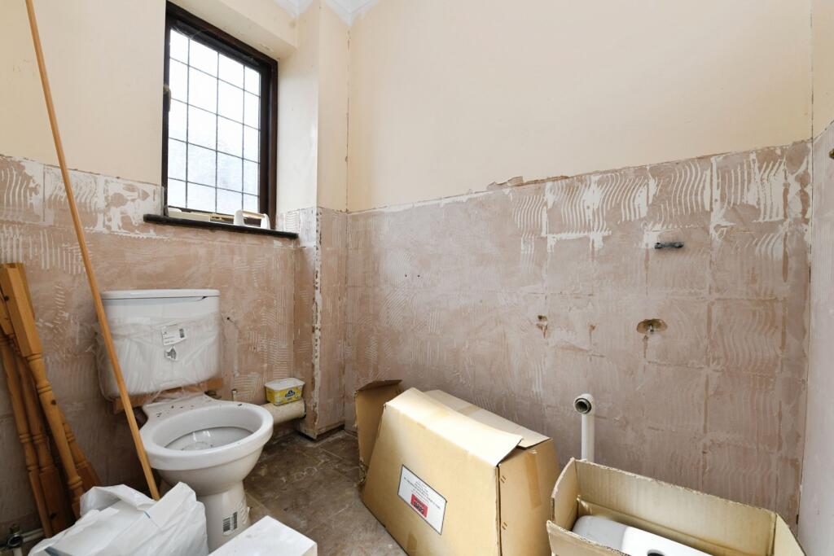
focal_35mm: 14
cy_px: 278
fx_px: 324
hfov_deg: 104.2
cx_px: 417
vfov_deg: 81.2
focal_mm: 14
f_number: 10
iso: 640
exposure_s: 1/160
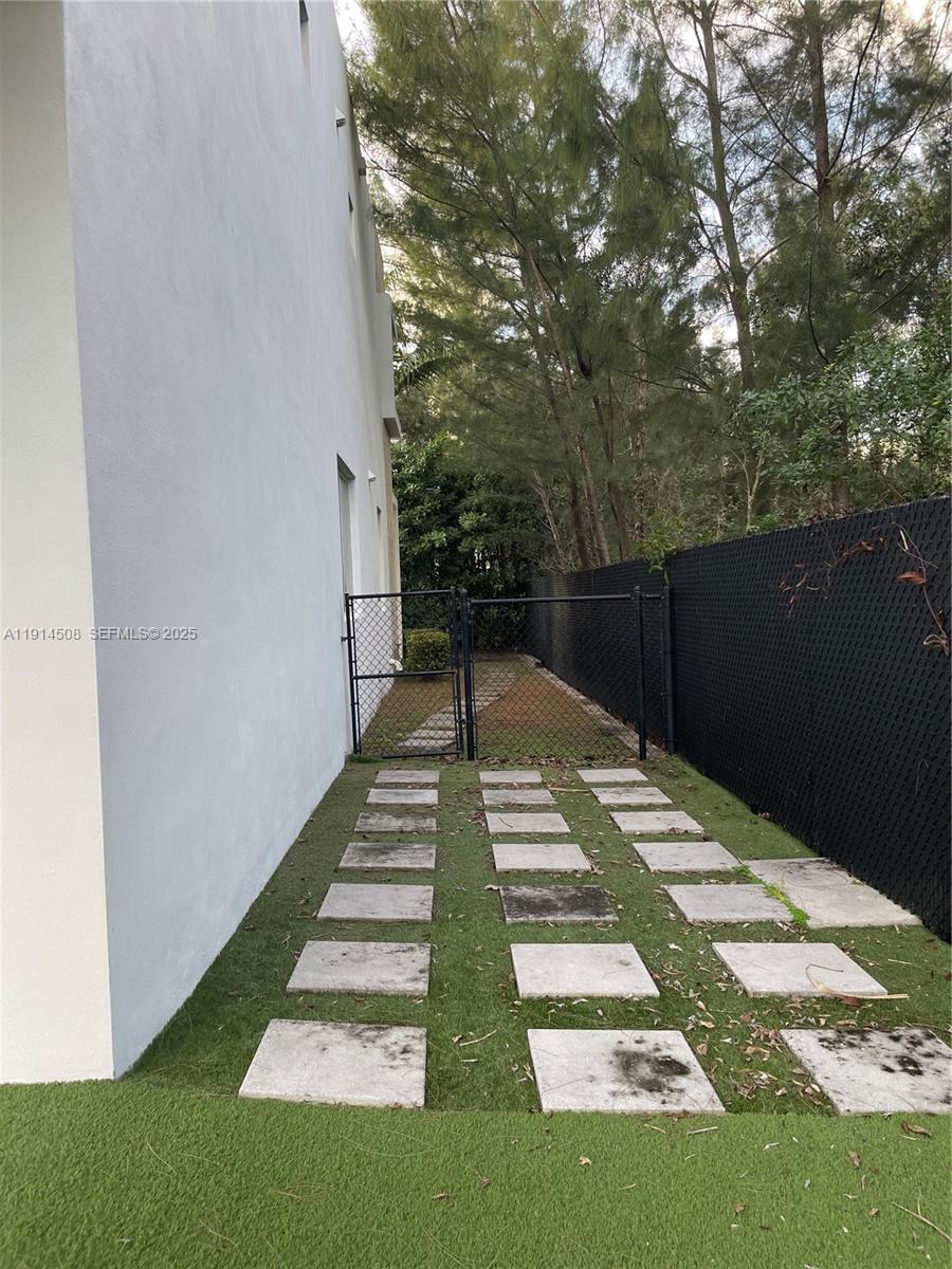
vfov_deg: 67.3
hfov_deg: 53.1
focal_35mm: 26
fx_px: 953
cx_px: 476
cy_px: 634
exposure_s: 1/121
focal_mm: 4.2
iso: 80
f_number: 1.6
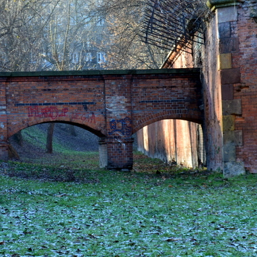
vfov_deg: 11.9
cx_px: 108
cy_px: 123
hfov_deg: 11.9
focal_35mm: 147
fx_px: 1234
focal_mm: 55
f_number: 8
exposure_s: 1/60
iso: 400
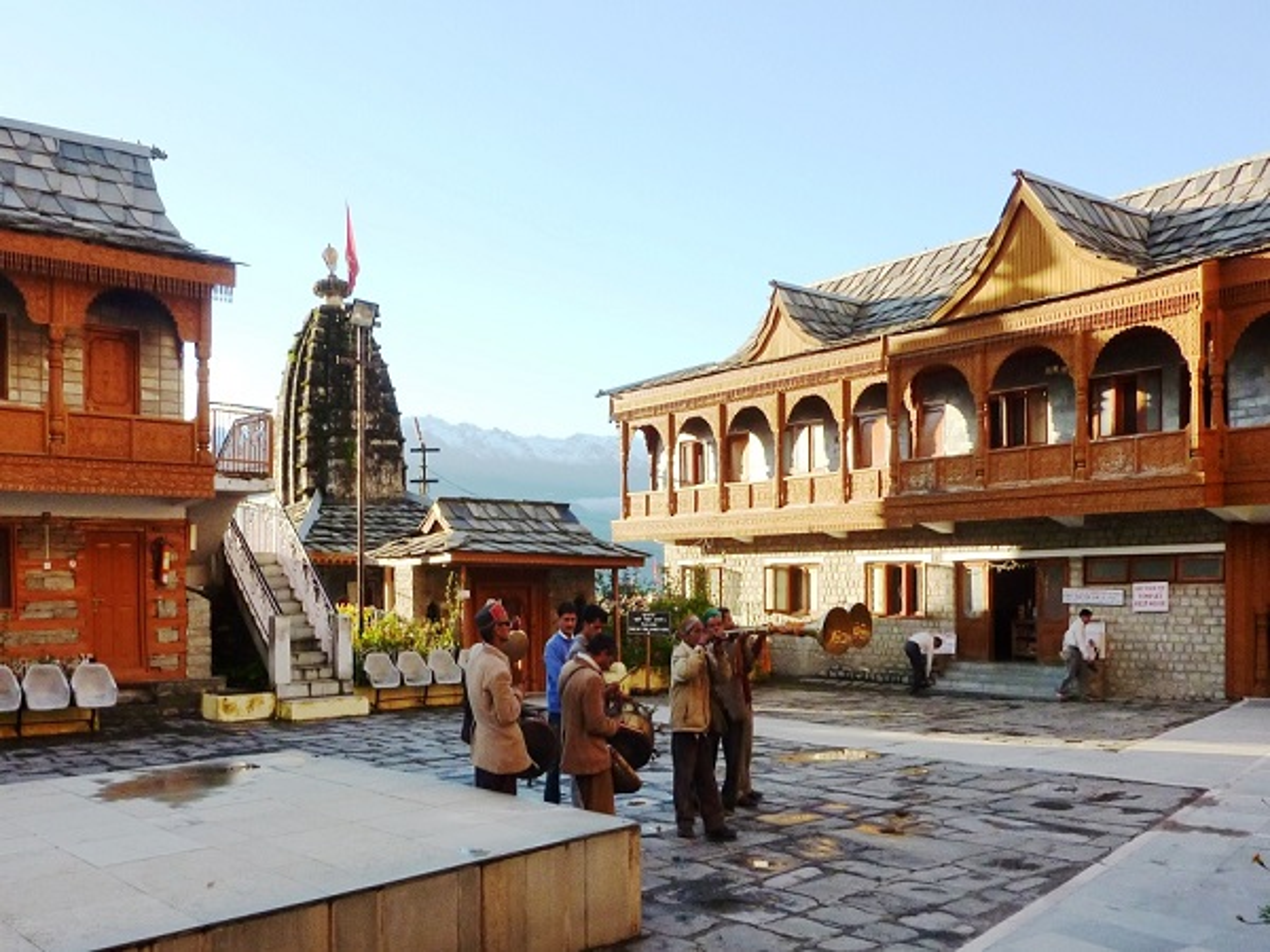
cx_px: 635
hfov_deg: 69.4
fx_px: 917
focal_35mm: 25
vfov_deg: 54.9
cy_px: 476
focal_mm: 4.1
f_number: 4
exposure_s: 1/250
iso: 250
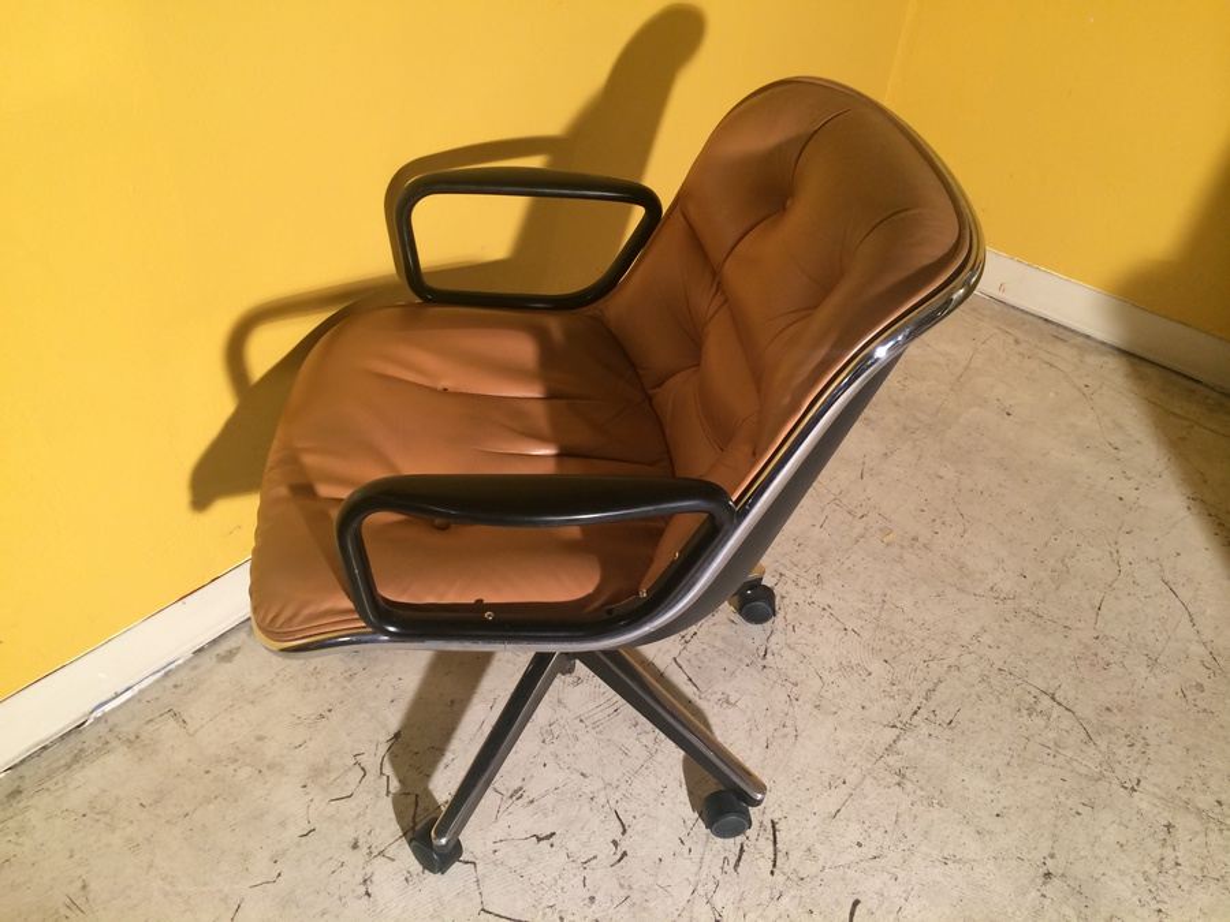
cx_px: 615
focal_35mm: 30
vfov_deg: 46.8
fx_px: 1066
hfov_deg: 60.0
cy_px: 461
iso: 80
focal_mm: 4.12
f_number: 2.2
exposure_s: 1/30
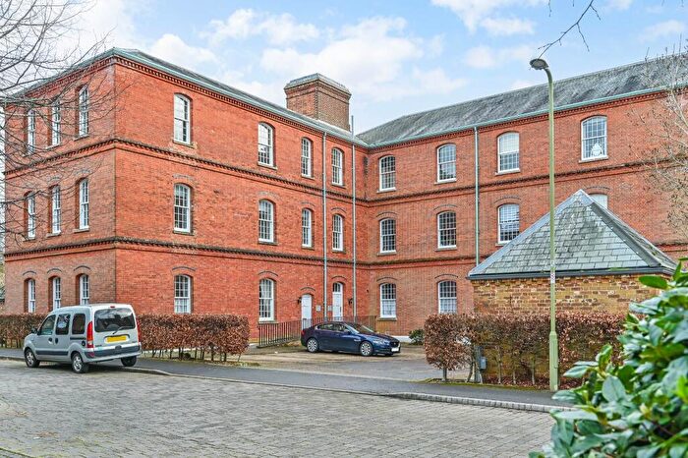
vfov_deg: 43.6
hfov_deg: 62.0
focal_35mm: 30
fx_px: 573
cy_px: 229
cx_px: 344
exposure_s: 1/200
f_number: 9
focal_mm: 30
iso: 400
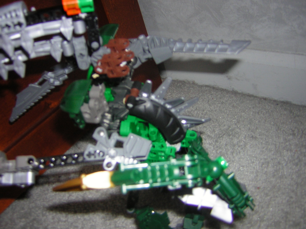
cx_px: 153
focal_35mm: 36
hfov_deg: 51.4
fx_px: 318
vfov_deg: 39.7
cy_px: 114
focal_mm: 4.7
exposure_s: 1/60.1
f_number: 2.6
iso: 50
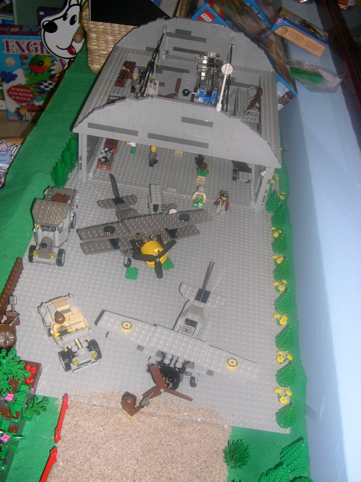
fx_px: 528
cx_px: 180
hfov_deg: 37.7
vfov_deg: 49.0
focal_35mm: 38
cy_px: 241
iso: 100
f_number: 2.8
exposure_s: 1/60
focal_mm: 8
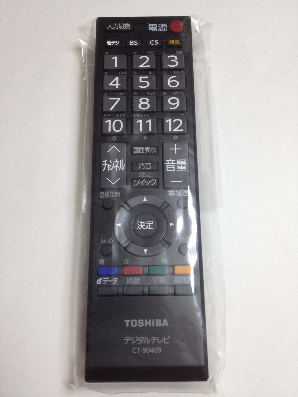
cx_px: 149
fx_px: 402
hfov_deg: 40.7
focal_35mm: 35
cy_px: 198
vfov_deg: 52.6
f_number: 2.4
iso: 50
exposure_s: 1/40
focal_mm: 4.28
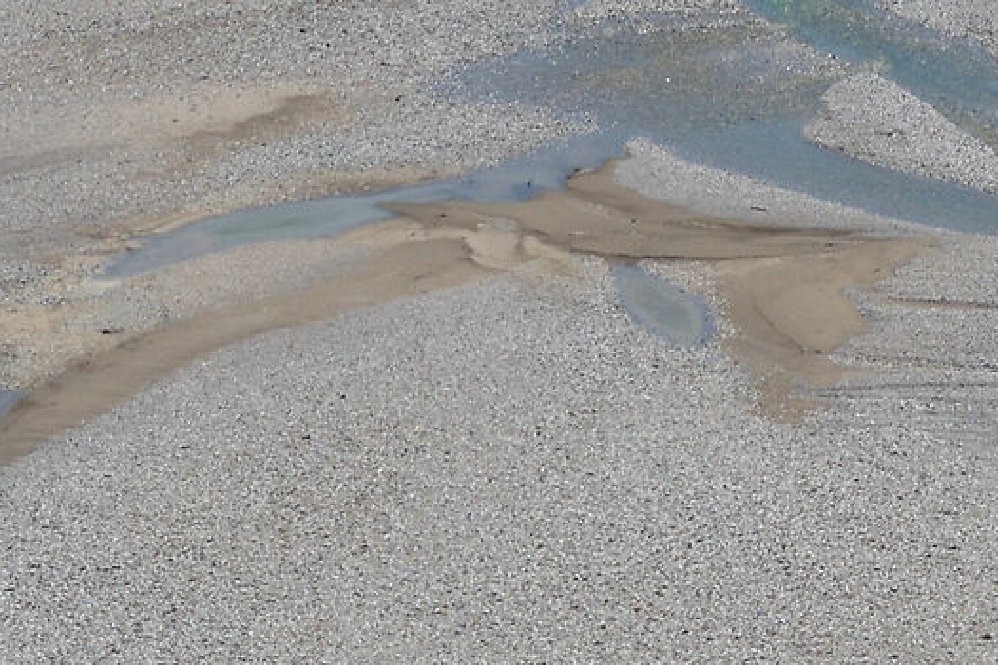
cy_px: 319
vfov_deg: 0.7
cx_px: 1861
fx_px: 57020
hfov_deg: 1.0
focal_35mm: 2057
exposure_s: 1/1250
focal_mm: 300
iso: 100
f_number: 8
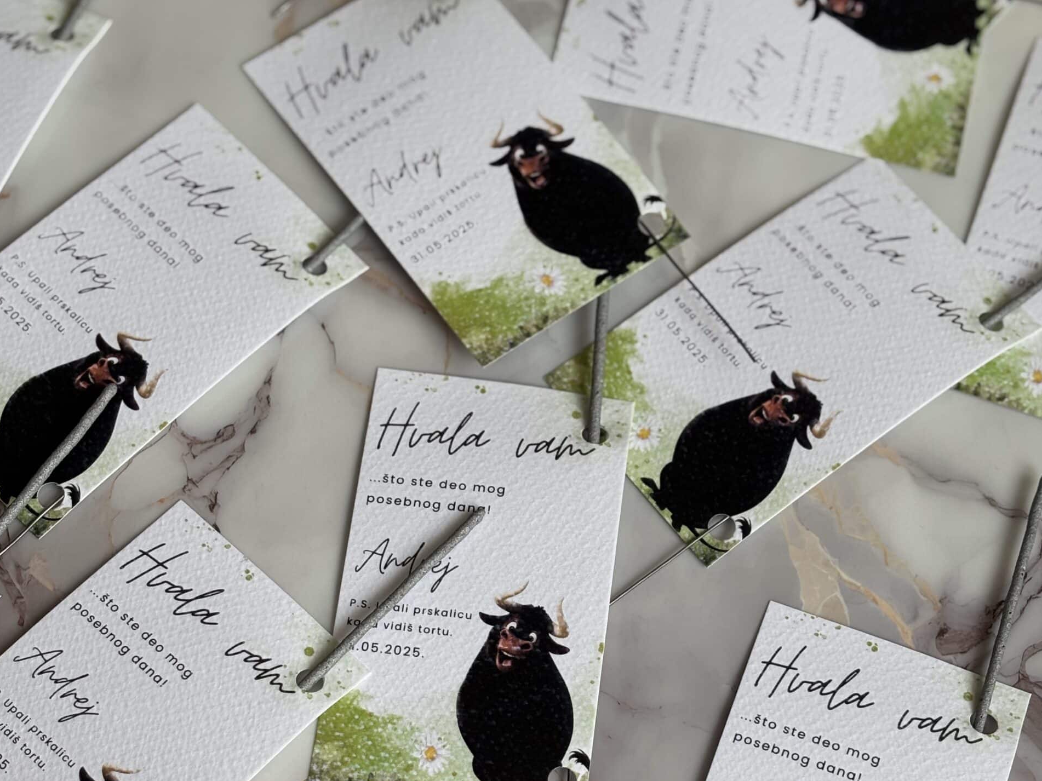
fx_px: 2107
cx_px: 520
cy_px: 578
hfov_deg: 27.8
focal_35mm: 70
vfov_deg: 20.9
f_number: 1.6
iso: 25
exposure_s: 1/121
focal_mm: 5.96
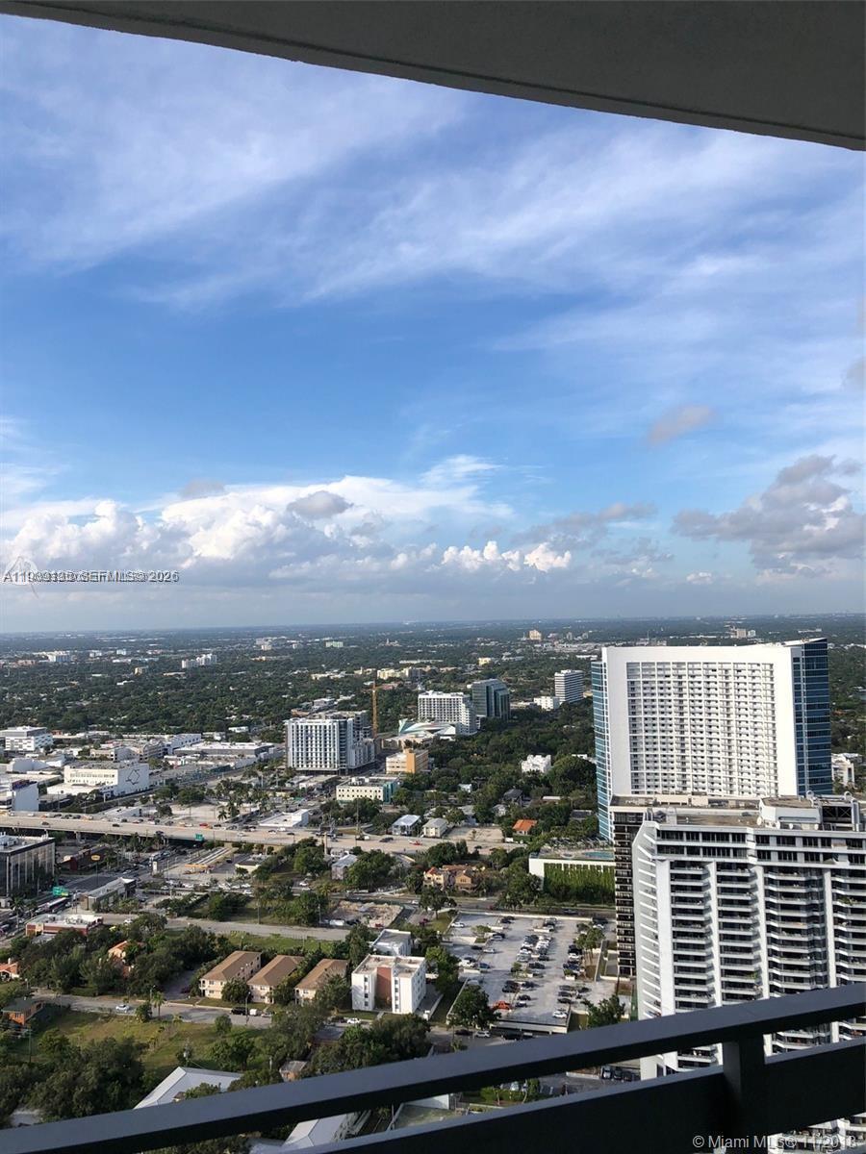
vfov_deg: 63.4
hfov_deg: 49.7
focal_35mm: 28
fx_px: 934
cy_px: 577
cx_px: 433
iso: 20
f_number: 1.8
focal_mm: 4
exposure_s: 1/1919
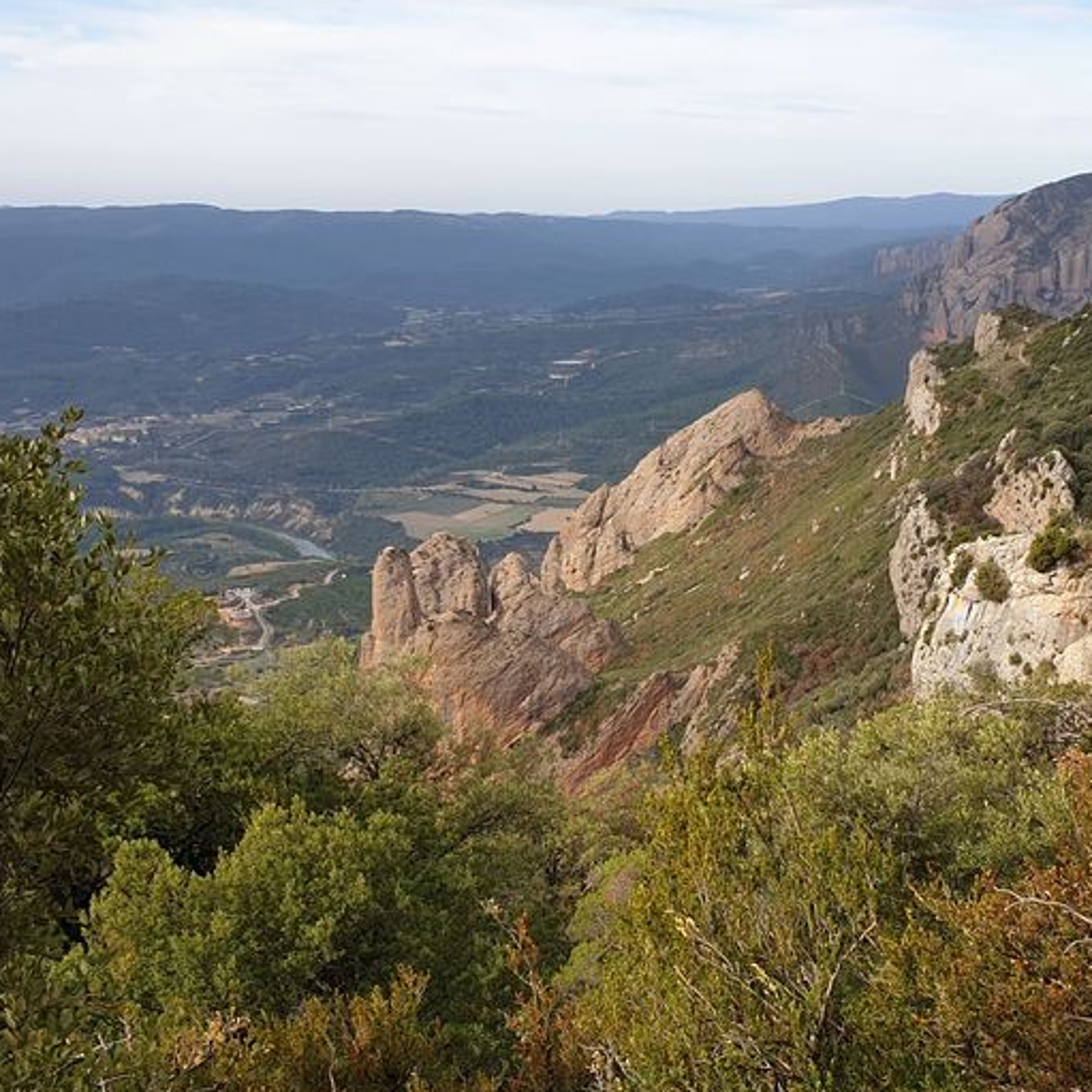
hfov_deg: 45.2
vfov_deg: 46.0
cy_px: 577
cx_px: 742
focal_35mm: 36
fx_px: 1285
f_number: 2.4
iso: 50
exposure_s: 1/855
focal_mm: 4.3
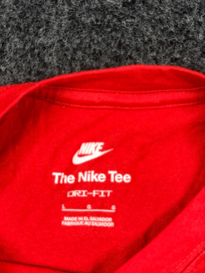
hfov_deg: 30.3
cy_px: 136
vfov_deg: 39.7
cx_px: 102
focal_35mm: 48
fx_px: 379
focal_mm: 6.76
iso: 125
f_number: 1.78
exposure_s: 1/50
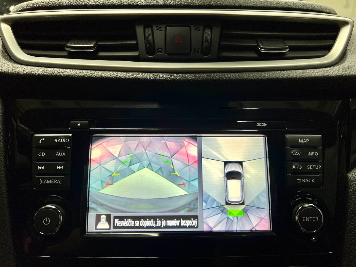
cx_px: 178
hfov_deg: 67.3
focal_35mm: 26
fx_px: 267
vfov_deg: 53.1
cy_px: 134
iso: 50
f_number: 1.5
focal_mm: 5.7
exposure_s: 1/83
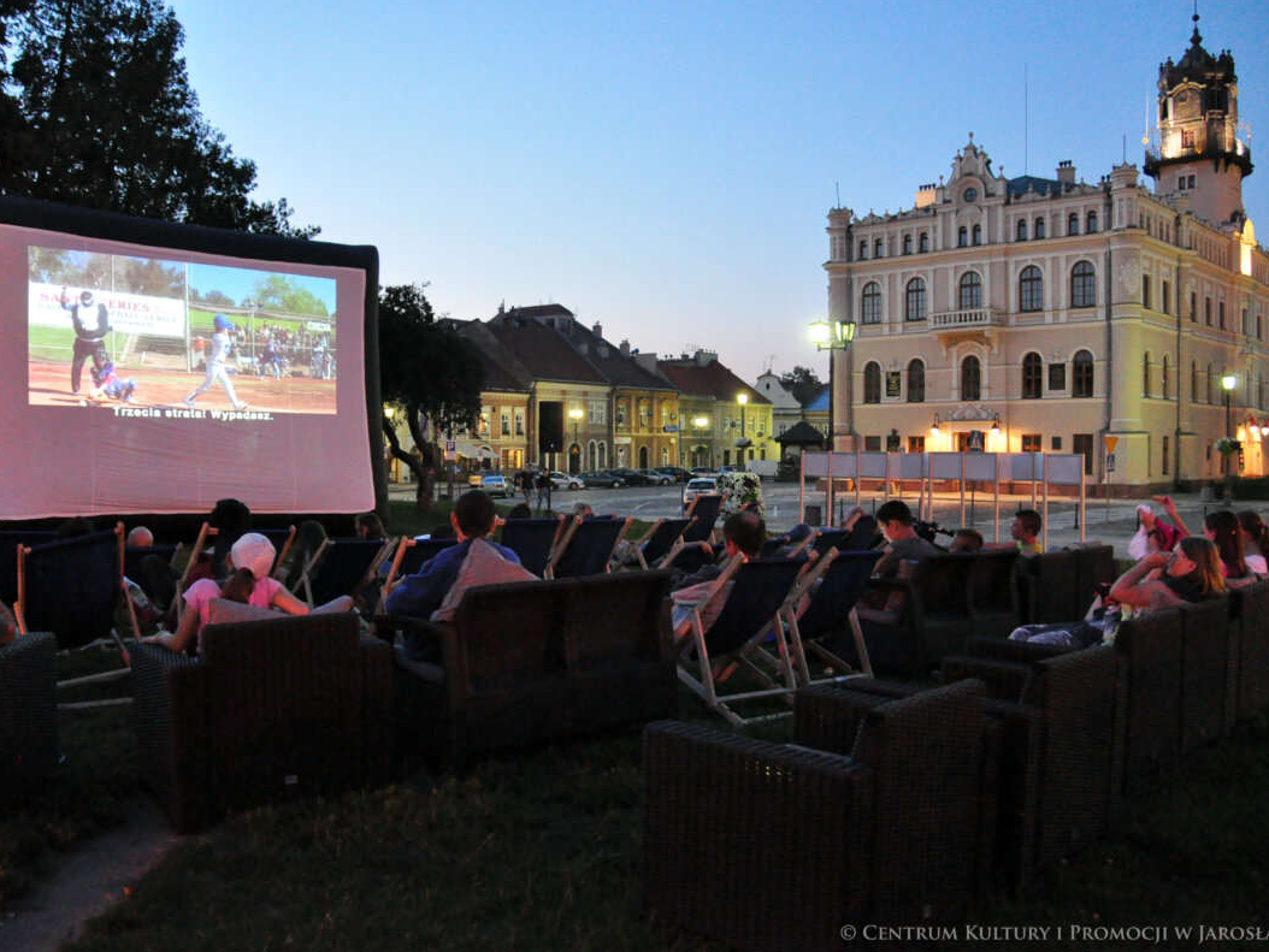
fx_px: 1100
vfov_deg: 46.8
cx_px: 632
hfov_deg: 60.0
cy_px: 483
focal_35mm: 30
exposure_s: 1/25
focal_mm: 18
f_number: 3.5
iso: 3200
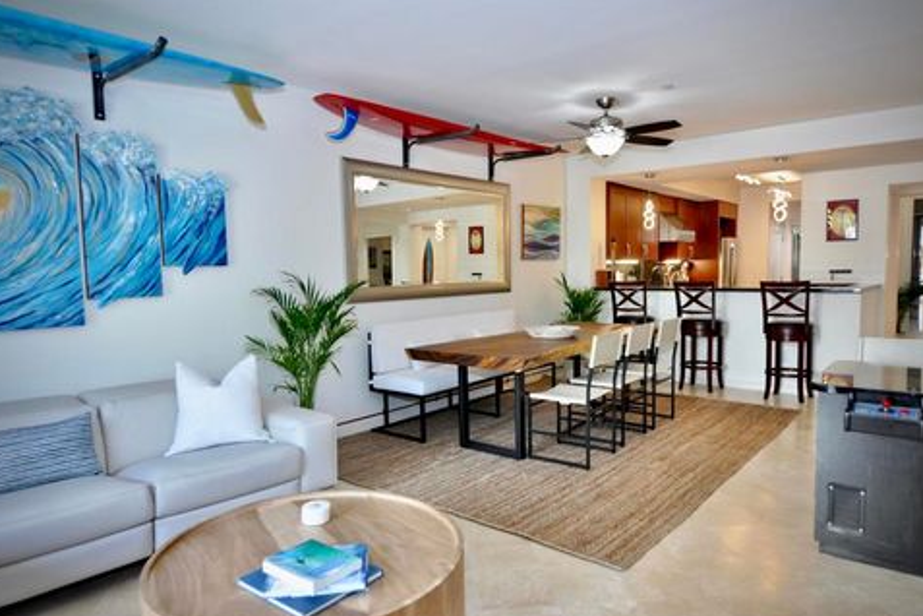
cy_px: 316
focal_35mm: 22
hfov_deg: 78.6
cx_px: 470
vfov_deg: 57.2
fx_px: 564
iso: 640
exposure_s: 1/60
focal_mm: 14
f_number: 4
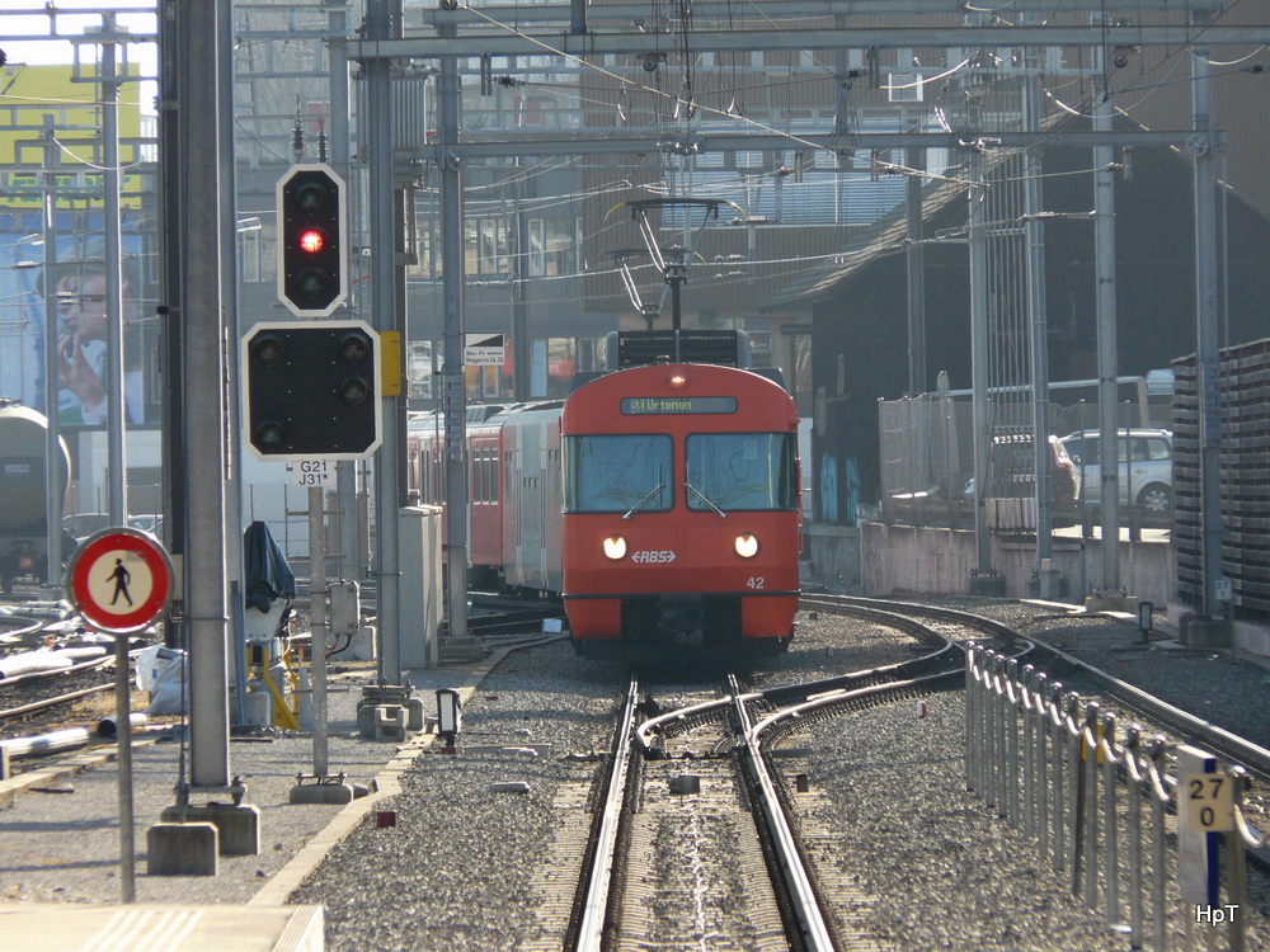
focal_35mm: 362
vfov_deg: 4.1
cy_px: 476
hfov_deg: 5.5
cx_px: 635
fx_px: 13281
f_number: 4.5
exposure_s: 1/250
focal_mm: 59.5
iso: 100
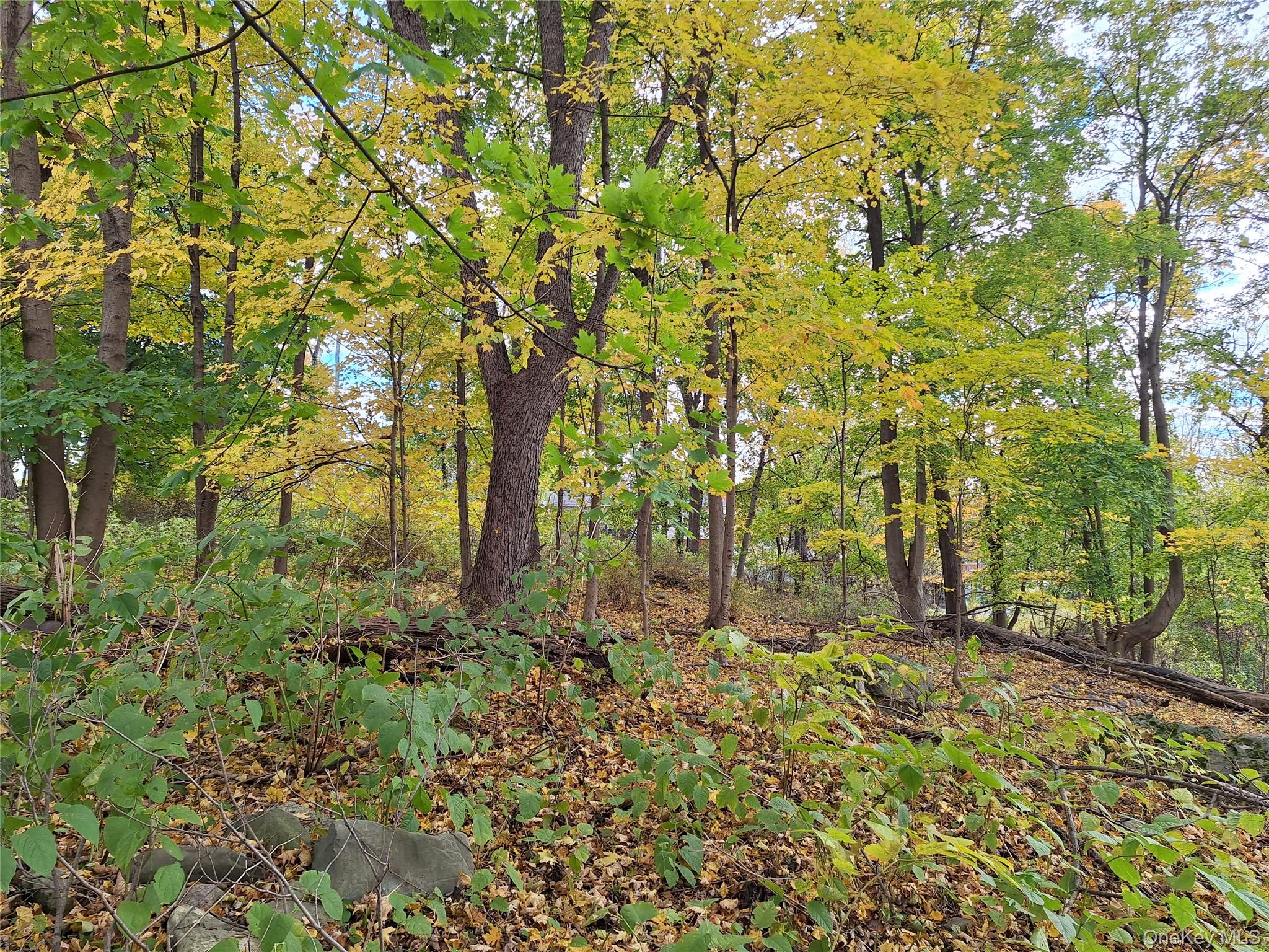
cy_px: 476
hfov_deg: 73.9
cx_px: 634
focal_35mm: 23
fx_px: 843
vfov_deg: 58.9
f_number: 1.8
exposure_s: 1/282
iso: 40
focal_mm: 5.54
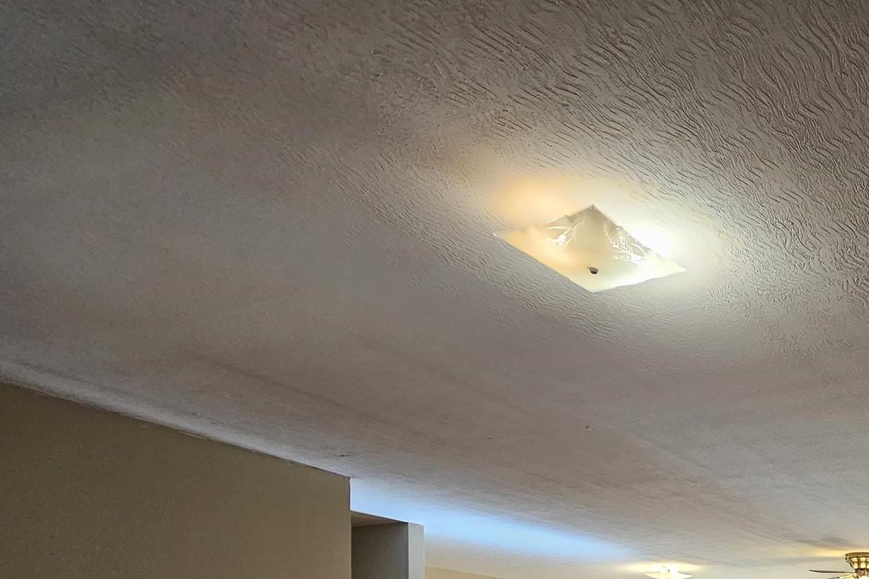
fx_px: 724
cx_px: 922
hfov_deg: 47.7
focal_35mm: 30
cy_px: 680
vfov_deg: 35.3
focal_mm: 2.2
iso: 125
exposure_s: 1/60
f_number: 2.2
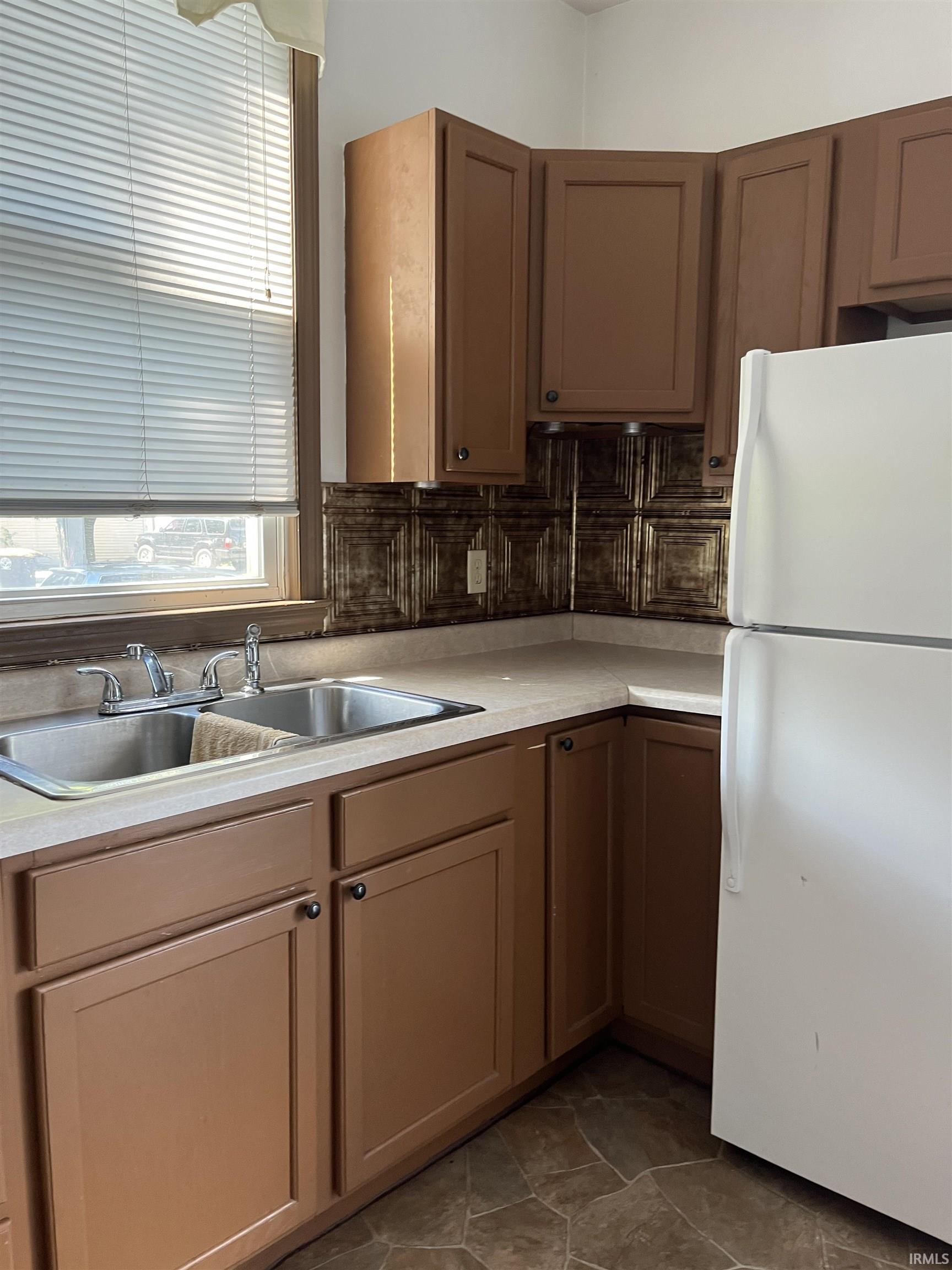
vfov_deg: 67.3
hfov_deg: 53.1
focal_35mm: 26
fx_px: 953
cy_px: 635
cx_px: 476
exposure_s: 1/67
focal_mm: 5.1
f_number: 1.6
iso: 125
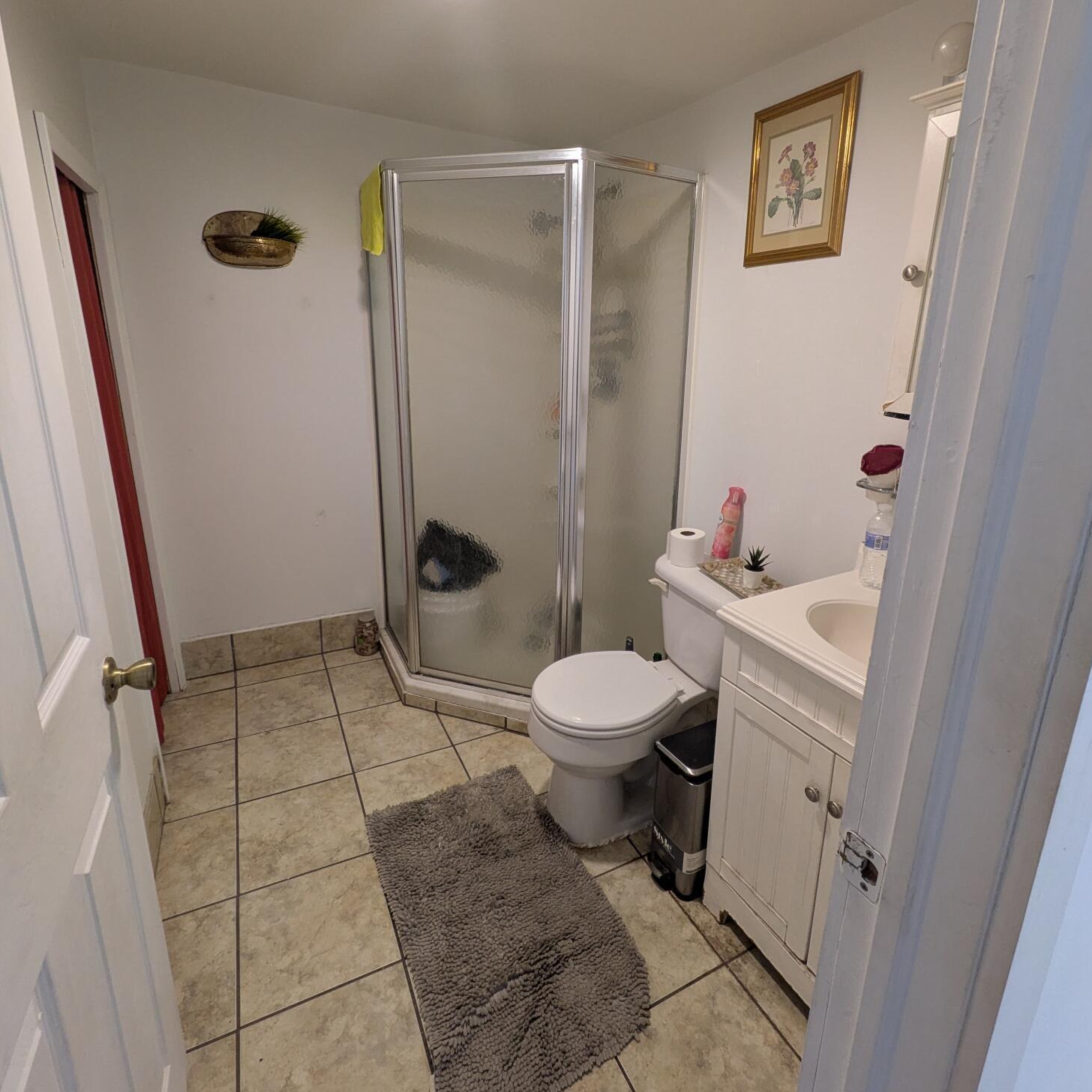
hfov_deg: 83.9
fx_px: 607
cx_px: 562
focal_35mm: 17
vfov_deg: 83.7
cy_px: 488
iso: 211
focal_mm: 1.83
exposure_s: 1/40
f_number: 2.2
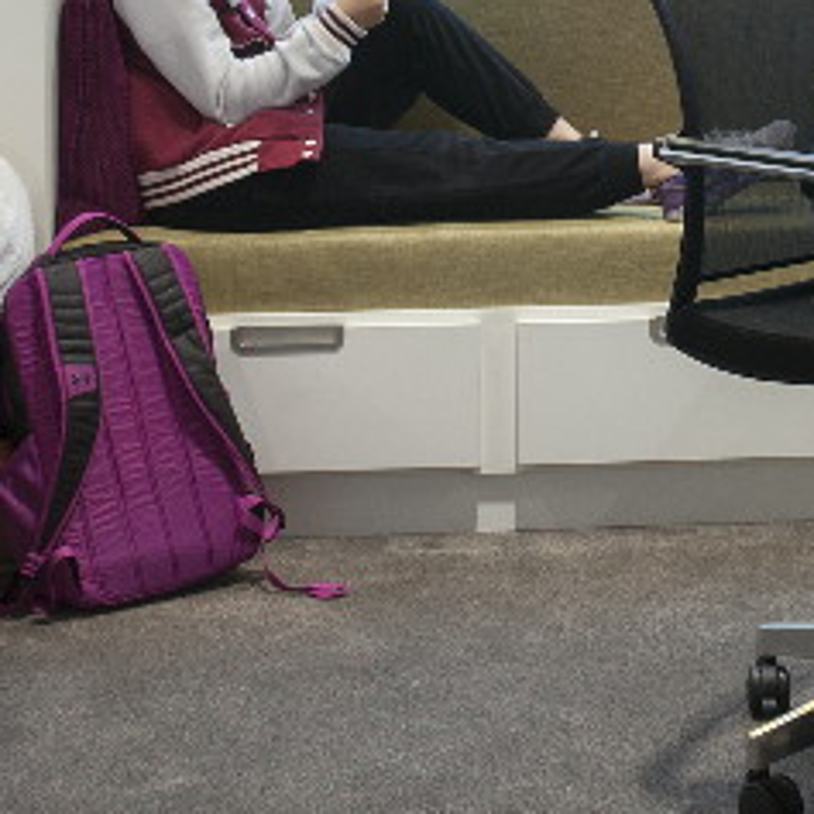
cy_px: -105
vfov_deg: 18.9
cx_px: 701
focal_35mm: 88
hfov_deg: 19.4
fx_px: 2341
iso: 800
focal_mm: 24
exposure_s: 1/30
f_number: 6.3
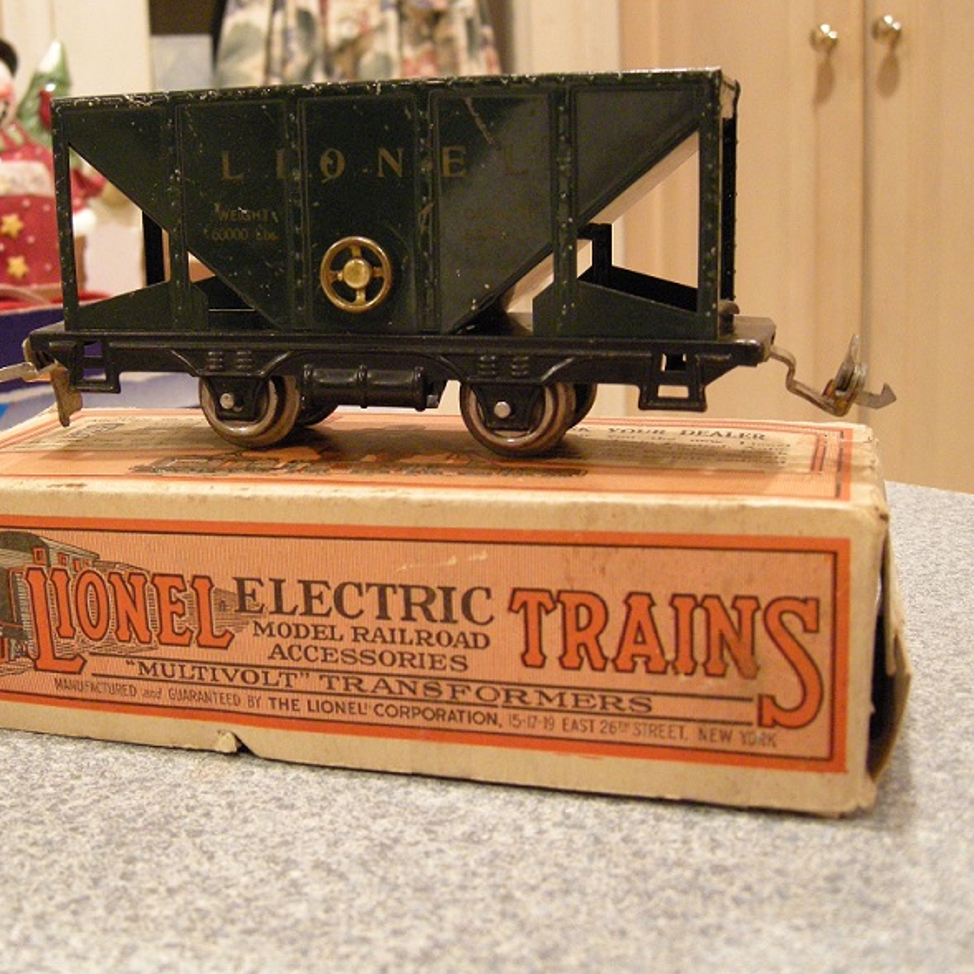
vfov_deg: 40.0
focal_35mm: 42
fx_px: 1337
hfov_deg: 39.9
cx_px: 420
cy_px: 488
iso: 400
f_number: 2.7
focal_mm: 7.5
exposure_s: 1/11.3
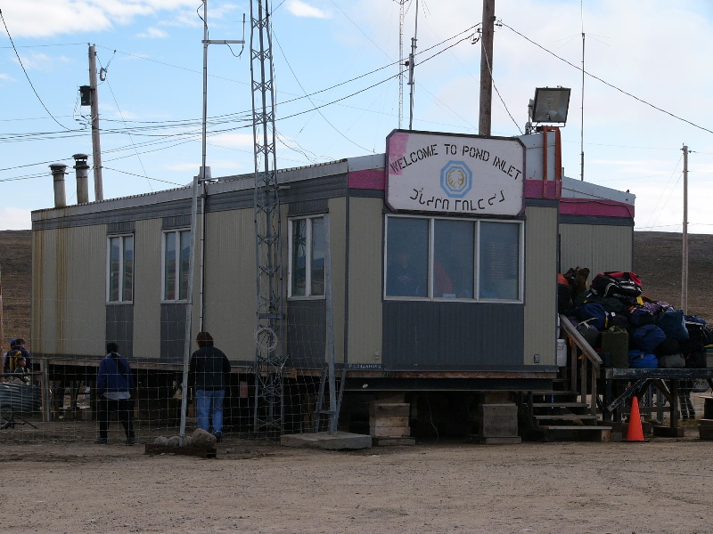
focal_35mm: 101
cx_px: 356
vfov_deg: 14.6
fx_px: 2080
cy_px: 267
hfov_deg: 19.4
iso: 50
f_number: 5.2
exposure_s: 1/500
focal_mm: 16.8
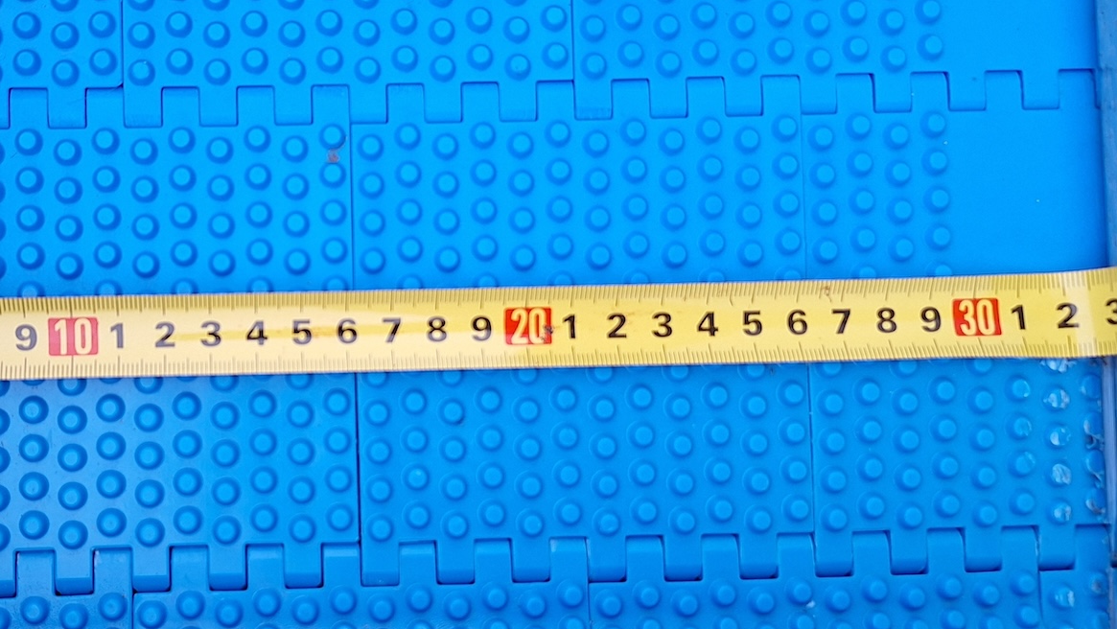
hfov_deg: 45.9
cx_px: 299
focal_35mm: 43
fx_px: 1274
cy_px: 289
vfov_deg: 27.7
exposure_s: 1/100
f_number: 1.8
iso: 80
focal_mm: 5.54
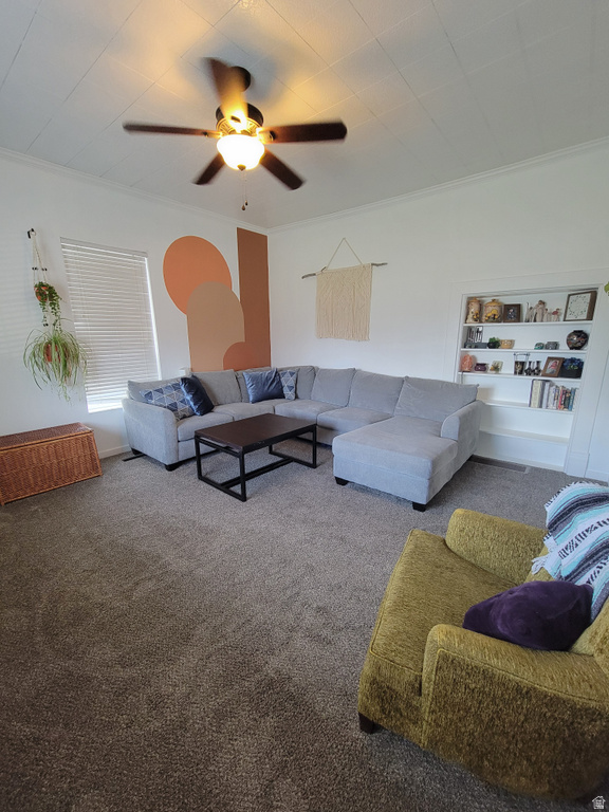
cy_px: 406
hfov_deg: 89.9
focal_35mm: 13
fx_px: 305
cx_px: 304
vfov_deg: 106.2
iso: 320
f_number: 2.2
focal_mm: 2.2
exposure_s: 1/60
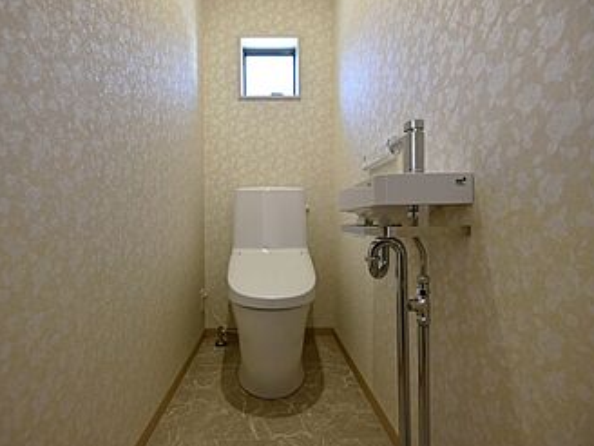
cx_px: 272
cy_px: 227
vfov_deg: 71.6
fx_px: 309
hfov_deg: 87.6
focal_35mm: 18
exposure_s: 1/60
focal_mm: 16
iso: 500
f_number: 4
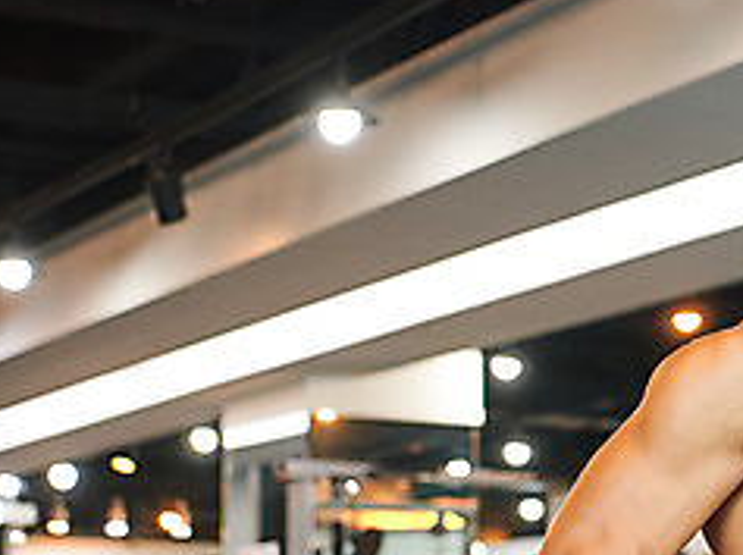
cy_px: 332
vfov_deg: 13.2
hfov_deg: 17.5
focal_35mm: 112
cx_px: 588
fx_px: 2400
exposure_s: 1/200
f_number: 2.8
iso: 800
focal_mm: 46
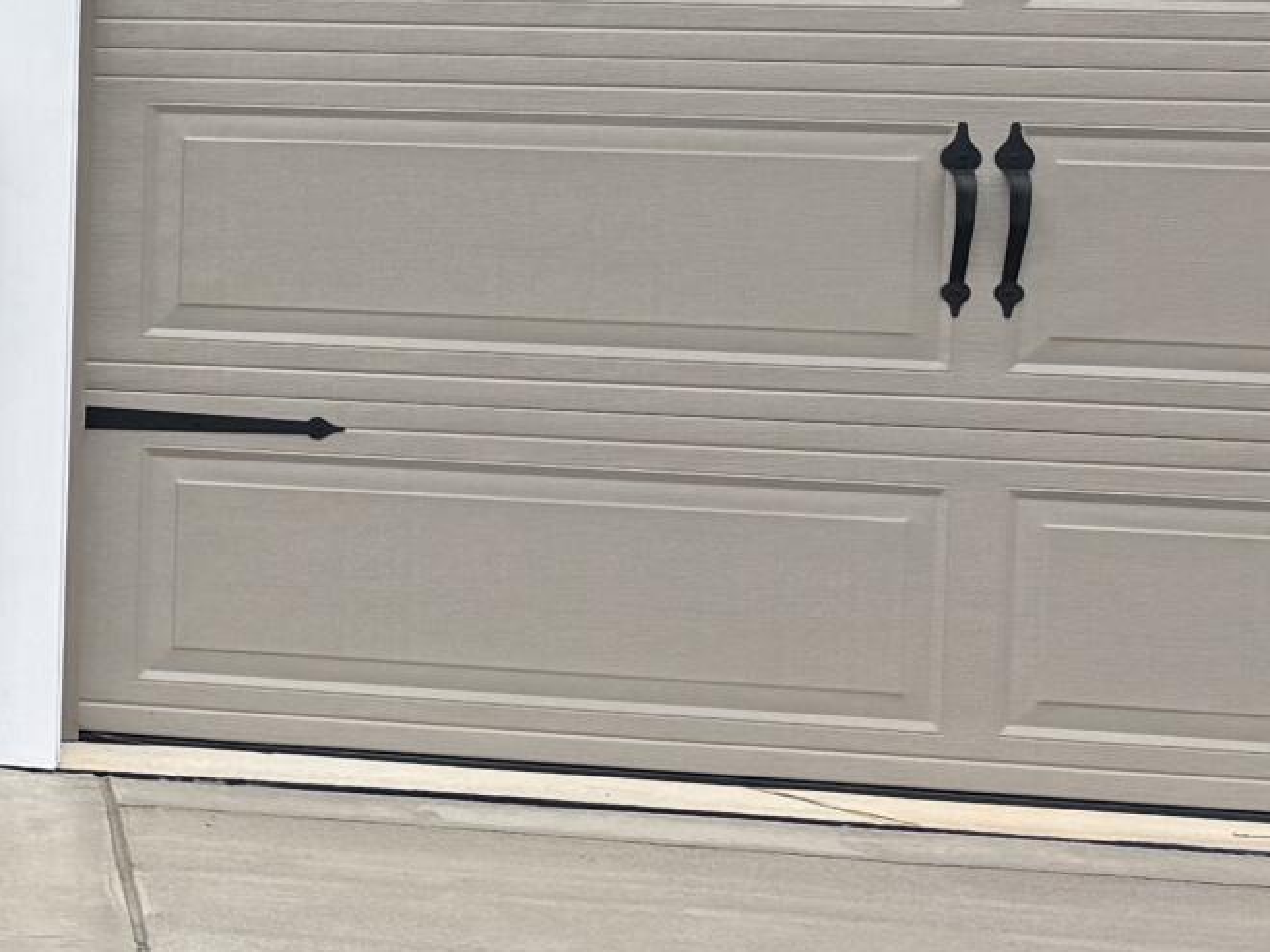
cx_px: -1530
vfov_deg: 13.3
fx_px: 4035
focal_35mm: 110
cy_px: 68
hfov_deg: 14.0
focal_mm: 6.76
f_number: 1.78
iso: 80
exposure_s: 1/158
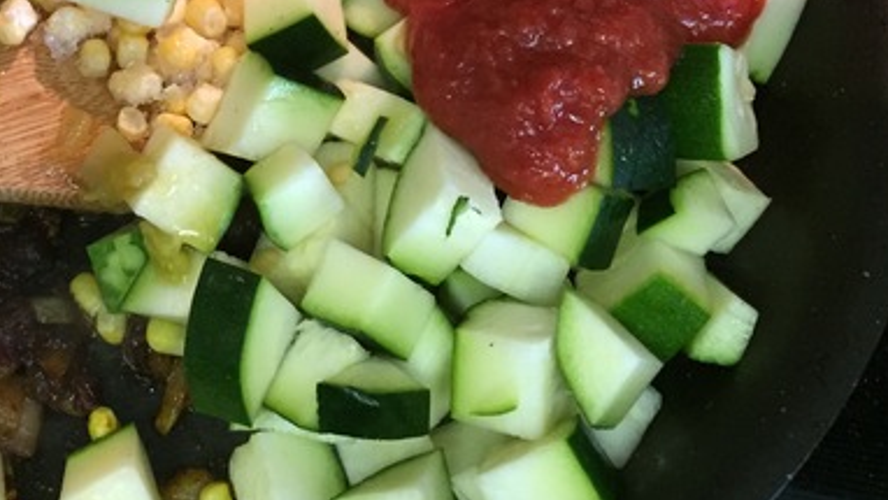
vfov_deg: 21.7
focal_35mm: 53
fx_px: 1248
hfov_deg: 38.4
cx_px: 251
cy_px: -12
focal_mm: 4.15
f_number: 2.2
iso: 250
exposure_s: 1/30
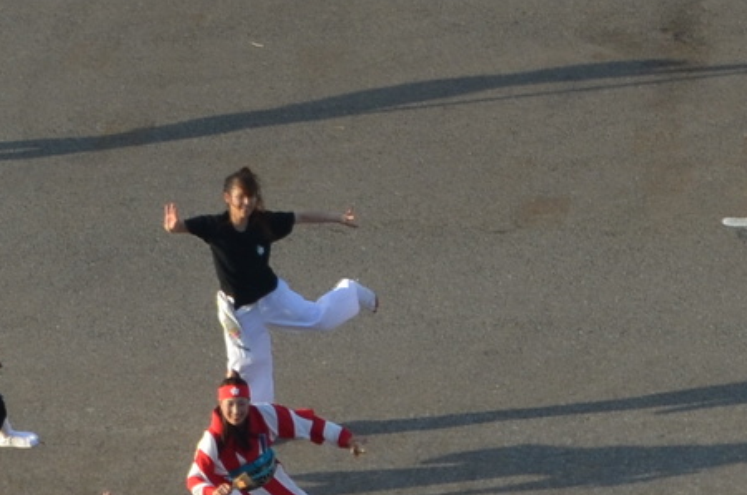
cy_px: 414
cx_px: 976
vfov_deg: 3.0
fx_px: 9499
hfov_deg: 4.5
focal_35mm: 459
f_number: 8
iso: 200
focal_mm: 55
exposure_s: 1/250
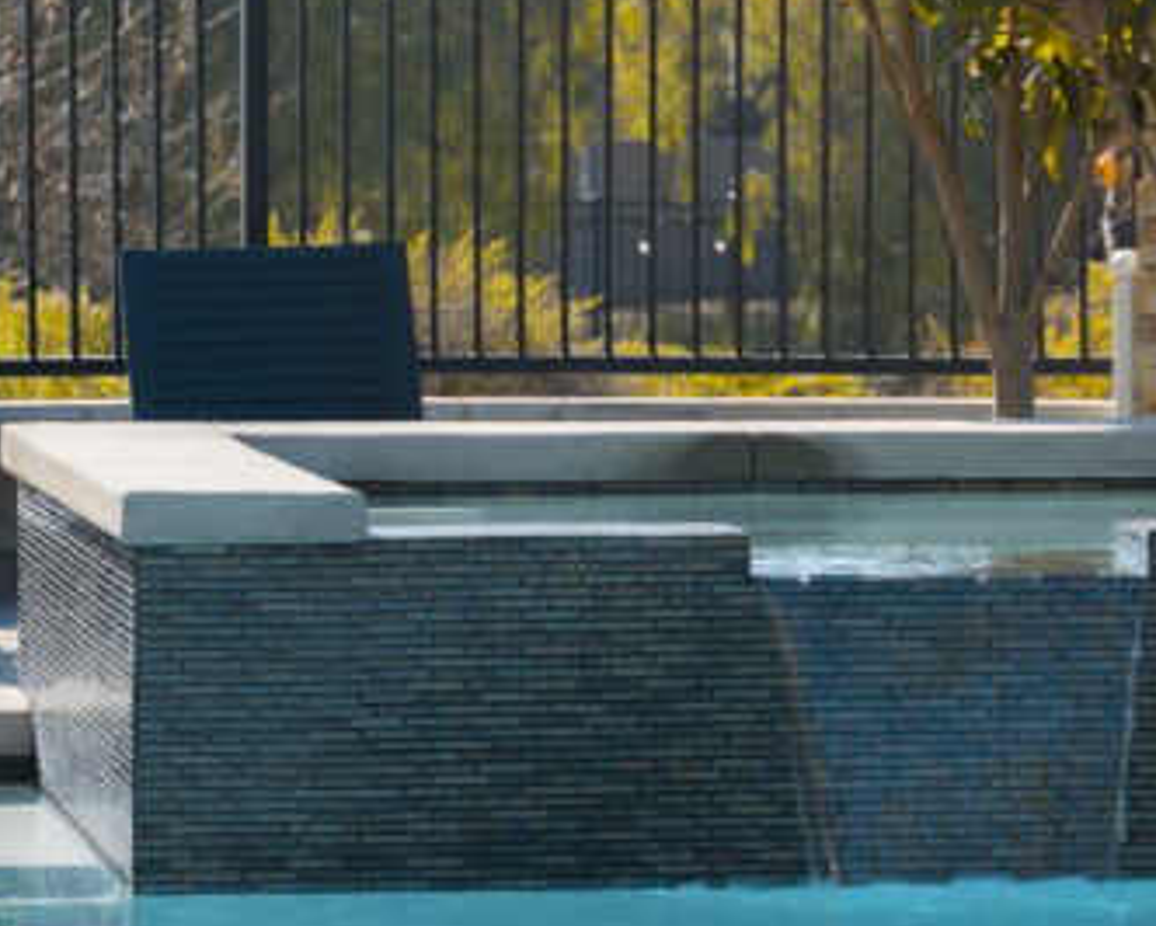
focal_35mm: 267
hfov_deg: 7.2
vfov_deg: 5.8
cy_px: 397
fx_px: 9140
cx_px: 770
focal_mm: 82
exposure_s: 1/160
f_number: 5.6
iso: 100
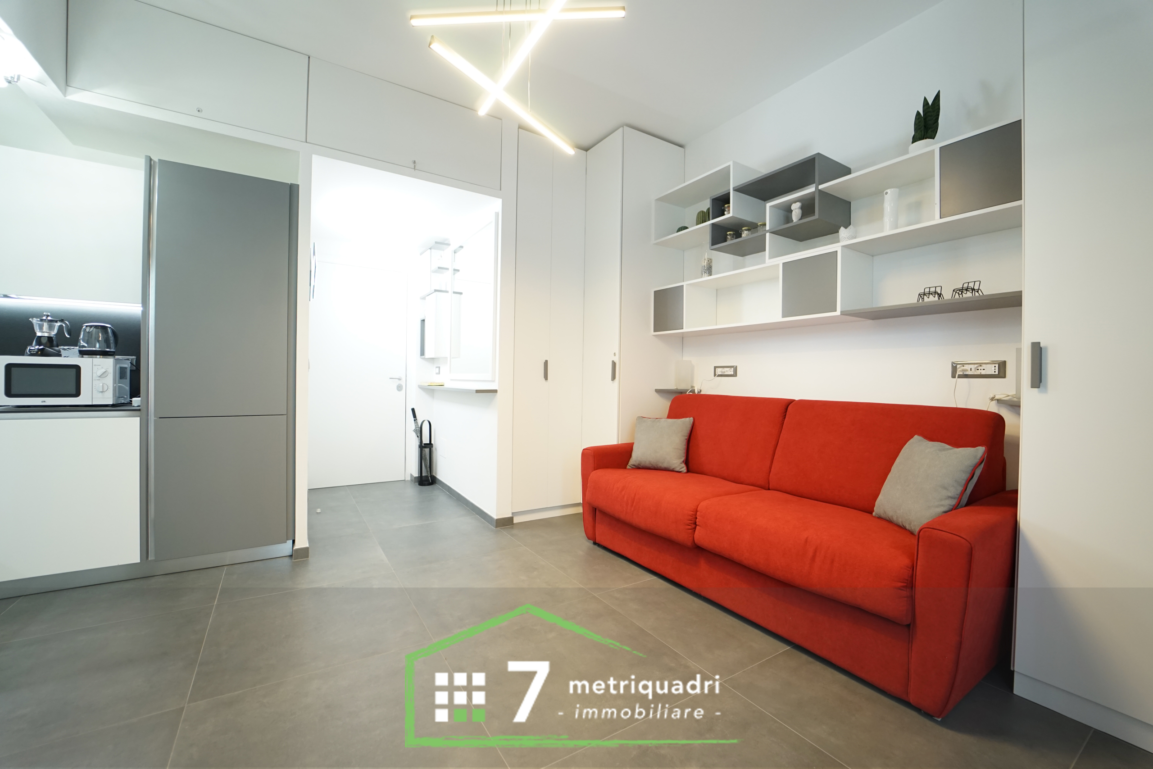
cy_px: 384
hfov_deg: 104.3
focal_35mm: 14
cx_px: 576
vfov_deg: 81.2
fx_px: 448
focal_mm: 14
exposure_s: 1/60
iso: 800
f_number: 3.2
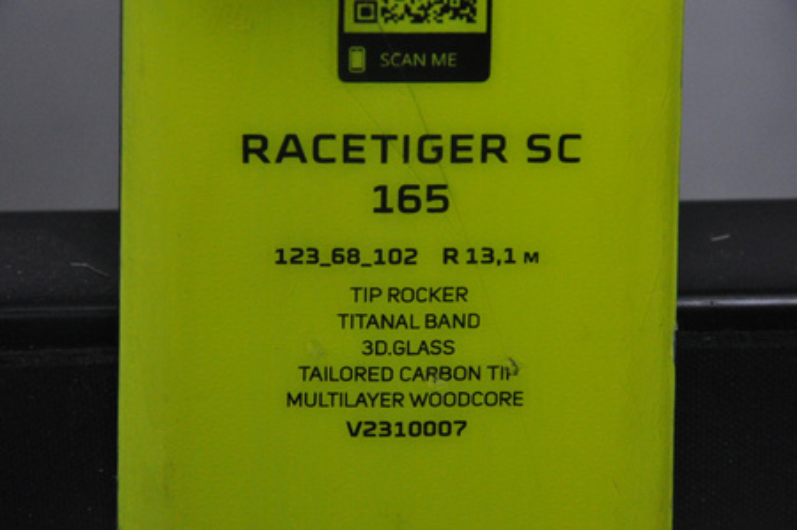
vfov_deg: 8.7
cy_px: 265
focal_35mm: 158
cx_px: 398
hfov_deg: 13.1
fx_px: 3483
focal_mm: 105
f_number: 9.5
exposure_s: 1/125
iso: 3200
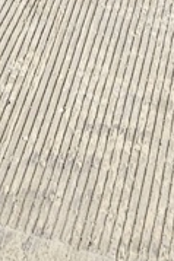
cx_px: -25
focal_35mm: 121
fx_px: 879
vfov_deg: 10.1
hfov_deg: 11.1
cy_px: -596
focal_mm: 2.2
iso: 50
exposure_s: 1/3945
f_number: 2.2
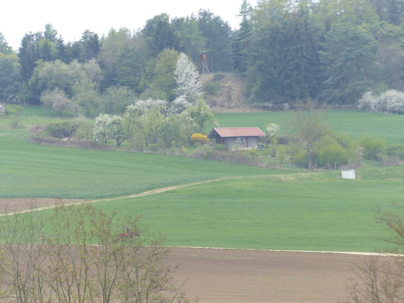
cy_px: 152
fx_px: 5170
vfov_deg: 3.4
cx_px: 202
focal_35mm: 443
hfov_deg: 4.5
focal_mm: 79.8
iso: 100
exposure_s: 1/160
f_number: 4
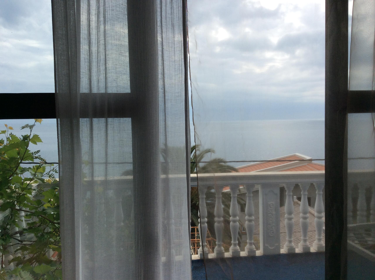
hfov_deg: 56.9
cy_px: 140
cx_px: 188
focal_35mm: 32
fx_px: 346
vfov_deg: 44.1
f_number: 2.4
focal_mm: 3.3
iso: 32
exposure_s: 1/1300
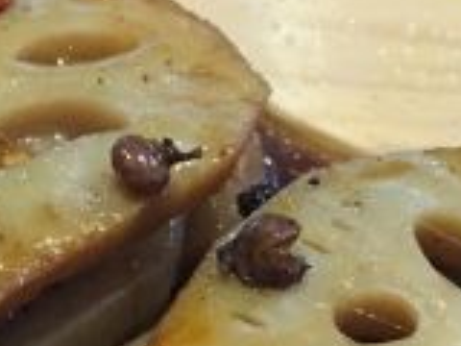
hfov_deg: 15.5
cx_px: 210
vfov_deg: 11.4
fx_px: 1691
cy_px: 457
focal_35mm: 127
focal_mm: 4.15
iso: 80
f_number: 2.2
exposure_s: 1/10
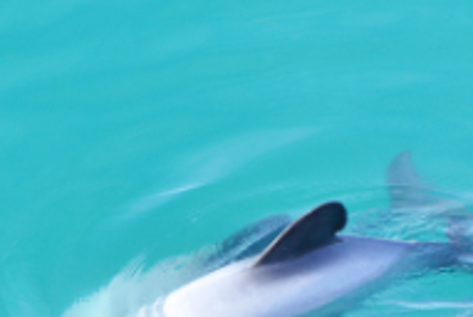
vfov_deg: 6.0
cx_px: 277
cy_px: 286
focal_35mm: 228
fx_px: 3005
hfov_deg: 9.0
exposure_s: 1/160
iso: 360
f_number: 9
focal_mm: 55
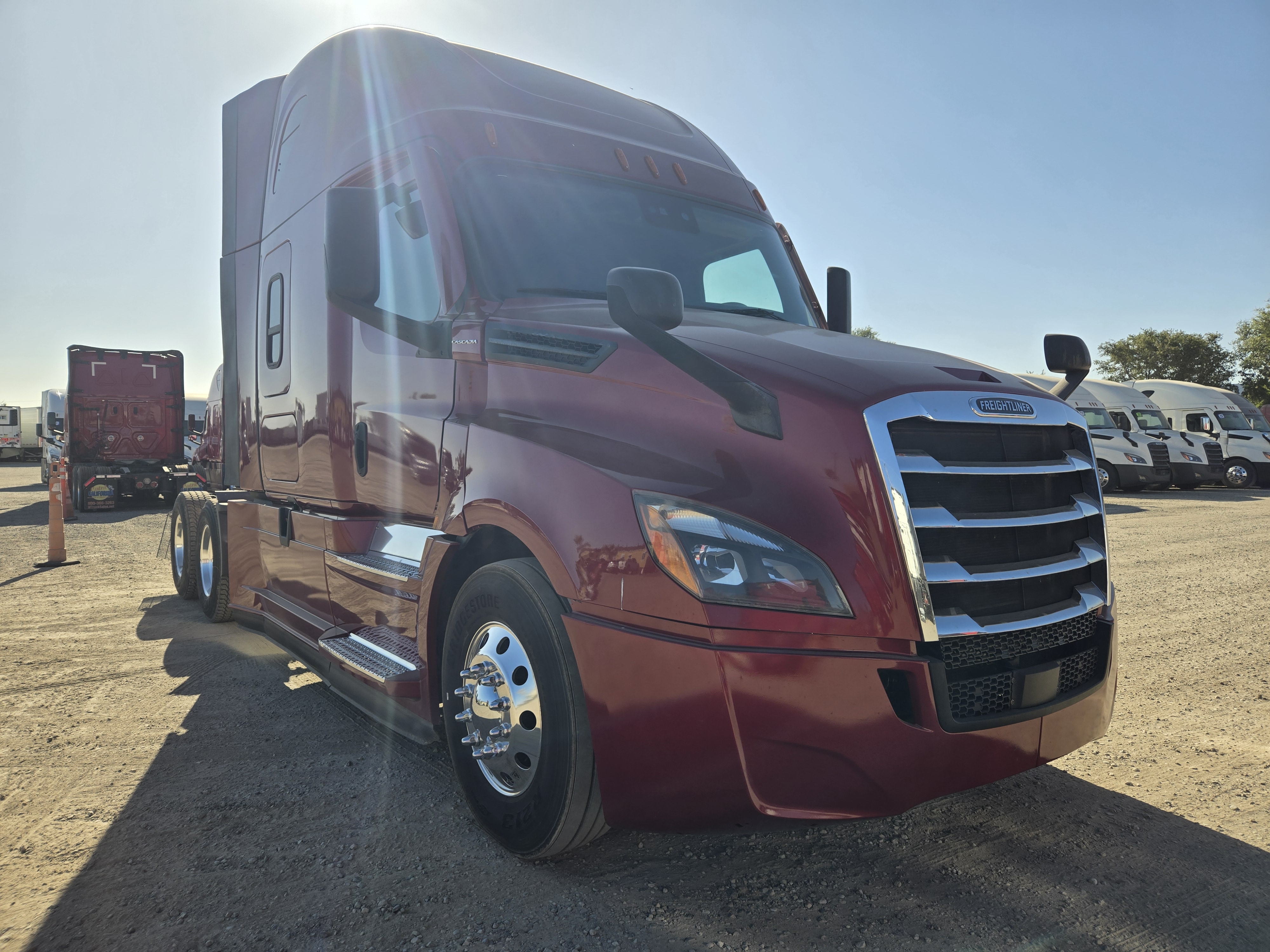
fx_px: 844
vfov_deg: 58.9
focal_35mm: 23
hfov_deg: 73.9
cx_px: 635
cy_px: 476
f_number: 1.8
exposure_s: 1/1967
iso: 25
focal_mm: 5.4
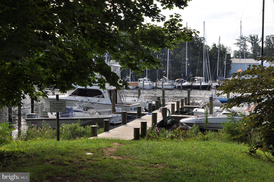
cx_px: 137
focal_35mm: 48
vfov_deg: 28.0
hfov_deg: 41.2
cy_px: 91
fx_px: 365
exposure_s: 1/200
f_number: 10
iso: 200
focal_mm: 32
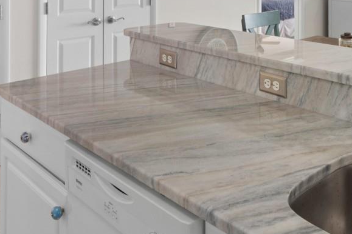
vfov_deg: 27.8
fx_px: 411
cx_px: 240
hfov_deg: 45.6
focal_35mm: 42
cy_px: -50
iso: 100
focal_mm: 10
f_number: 4.5
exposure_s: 1/4
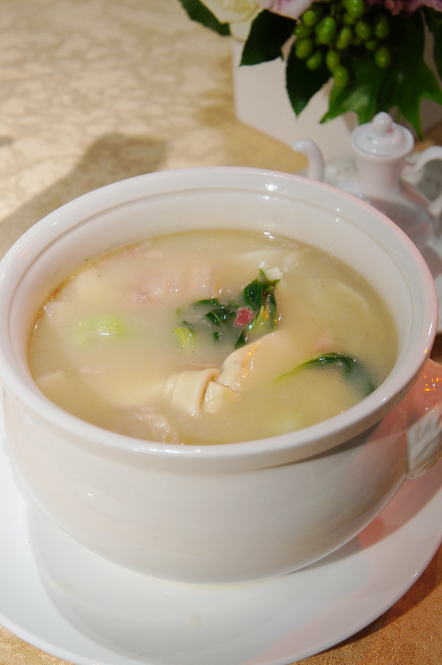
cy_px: 332
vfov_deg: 31.9
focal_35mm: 63
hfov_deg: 21.5
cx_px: 221
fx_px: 1163
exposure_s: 1/15
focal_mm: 42
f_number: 5
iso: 400
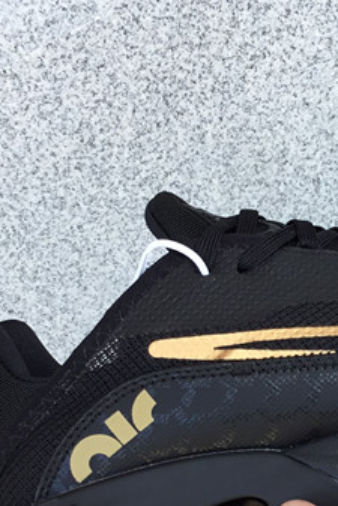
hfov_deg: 15.7
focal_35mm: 86
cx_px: 324
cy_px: 333
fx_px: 1210
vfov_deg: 23.5
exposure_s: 1/209
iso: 25
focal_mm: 3.3
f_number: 2.4
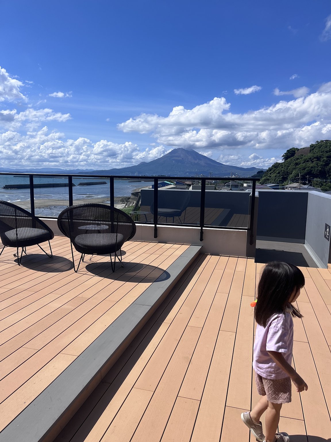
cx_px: 166
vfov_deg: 67.3
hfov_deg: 53.1
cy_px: 221
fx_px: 331
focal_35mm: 26
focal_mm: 5.1
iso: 50
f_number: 1.6
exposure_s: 1/5076
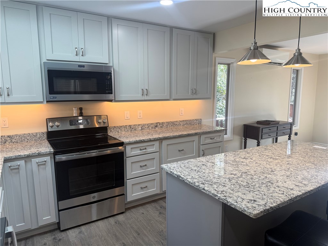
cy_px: 123
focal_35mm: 24
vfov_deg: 56.8
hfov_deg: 71.6
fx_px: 227
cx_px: 164
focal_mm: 6.76
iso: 80
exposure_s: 1/120
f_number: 1.78
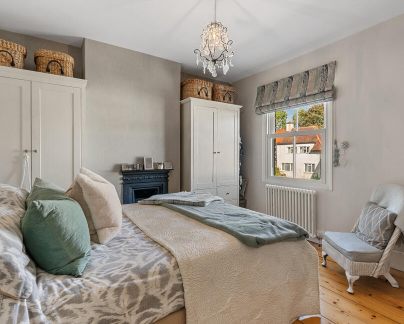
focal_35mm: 19
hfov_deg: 83.2
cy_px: 161
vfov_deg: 70.9
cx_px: 212
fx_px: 227
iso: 320
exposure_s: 1/1.25
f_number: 8
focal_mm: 16
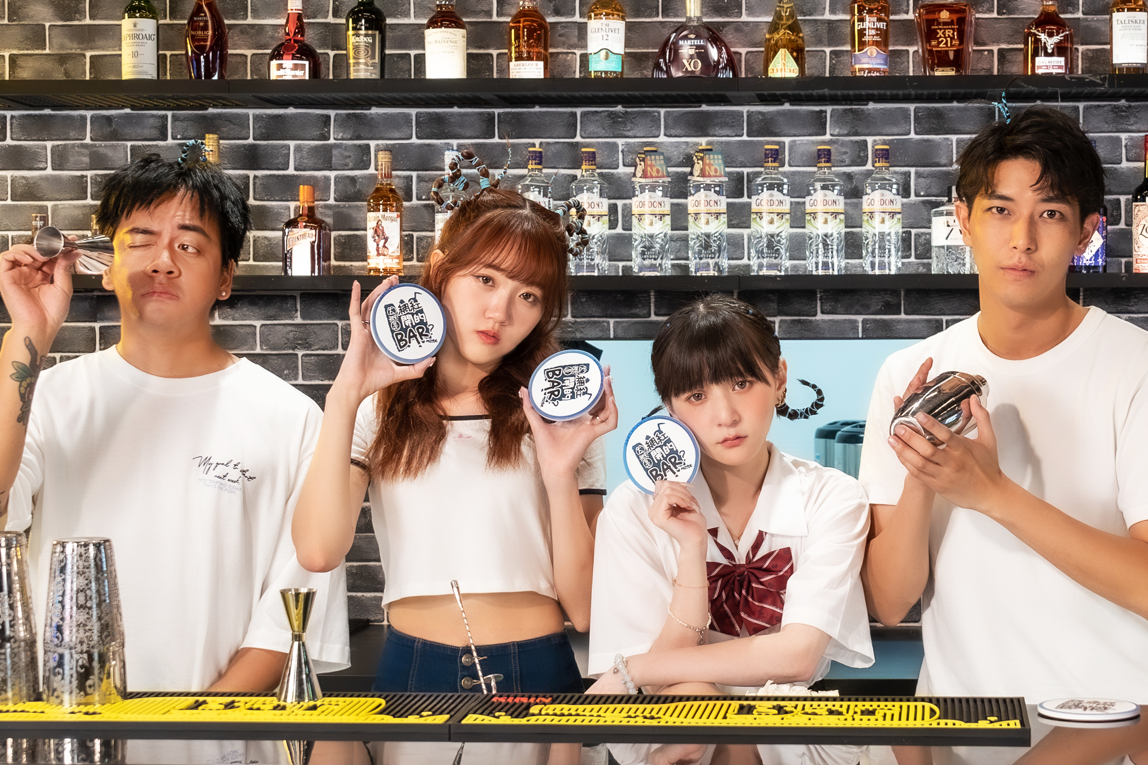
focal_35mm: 73
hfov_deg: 27.5
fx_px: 2328
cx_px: 765
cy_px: 410
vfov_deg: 18.7
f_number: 4.5
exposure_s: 1/125
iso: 1000
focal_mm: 26
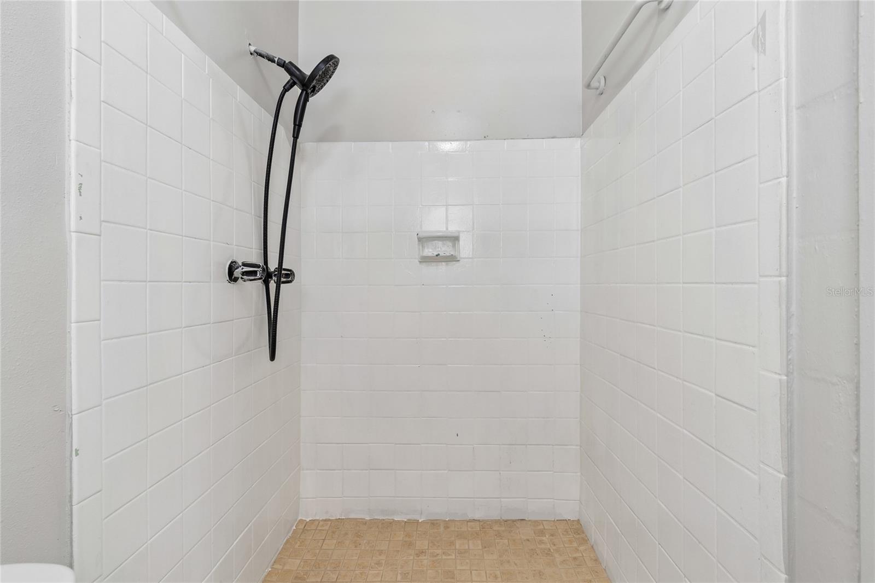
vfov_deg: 77.3
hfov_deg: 100.4
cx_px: 438
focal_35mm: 15
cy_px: 292
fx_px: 364
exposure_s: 1/10
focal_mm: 10
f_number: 7.1
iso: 100
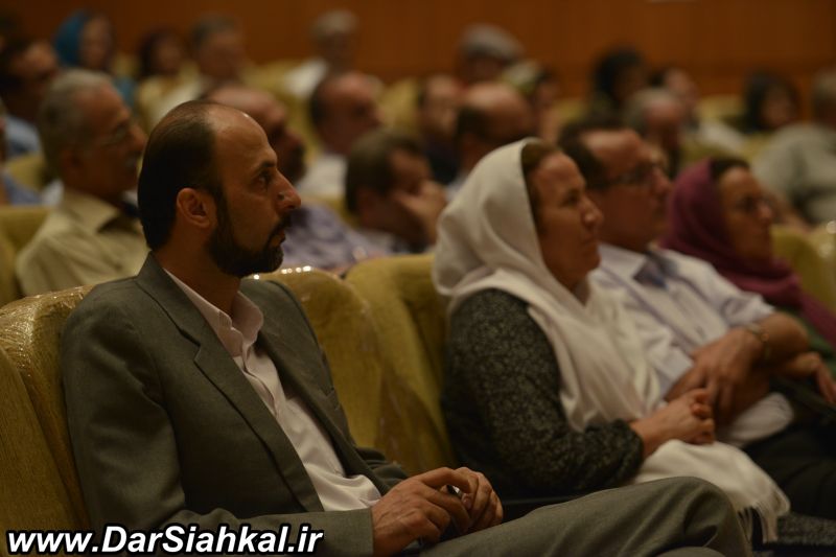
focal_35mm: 140
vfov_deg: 9.8
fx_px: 3250
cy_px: 278
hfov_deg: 14.7
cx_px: 418
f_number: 2.8
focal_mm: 140
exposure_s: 1/100
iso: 1250
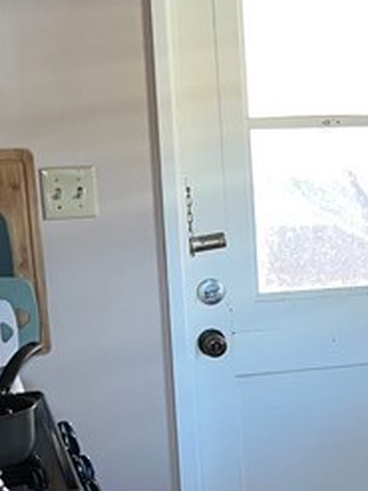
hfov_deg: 12.9
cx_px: 569
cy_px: 356
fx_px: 1532
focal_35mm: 108
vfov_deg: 18.1
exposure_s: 1/17
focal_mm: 5.7
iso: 50
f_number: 1.5
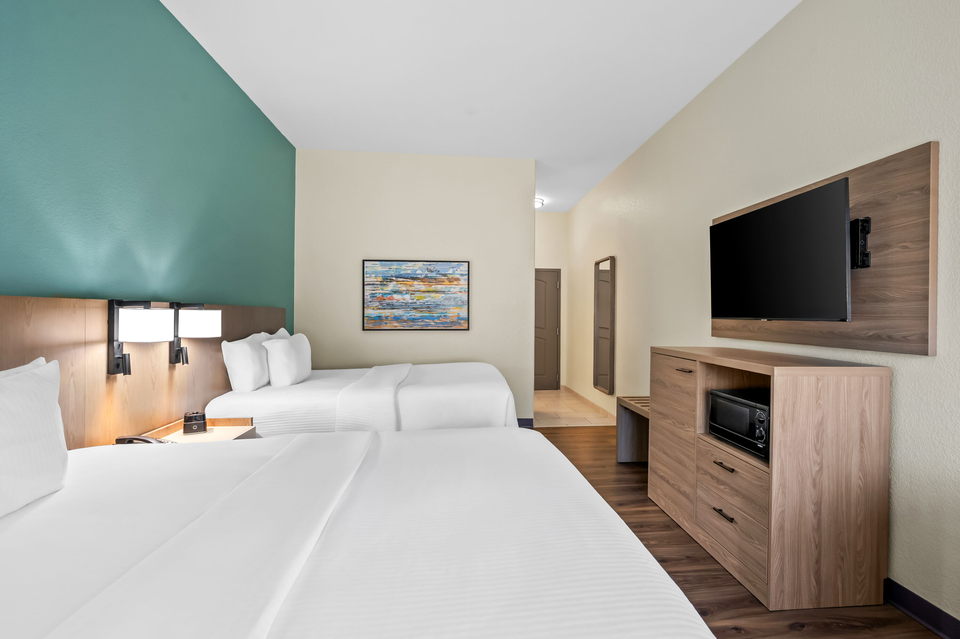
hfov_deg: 96.8
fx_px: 426
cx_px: 480
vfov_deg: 73.7
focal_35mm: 16
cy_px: 320
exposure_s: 1/15
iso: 2500
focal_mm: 16
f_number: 8
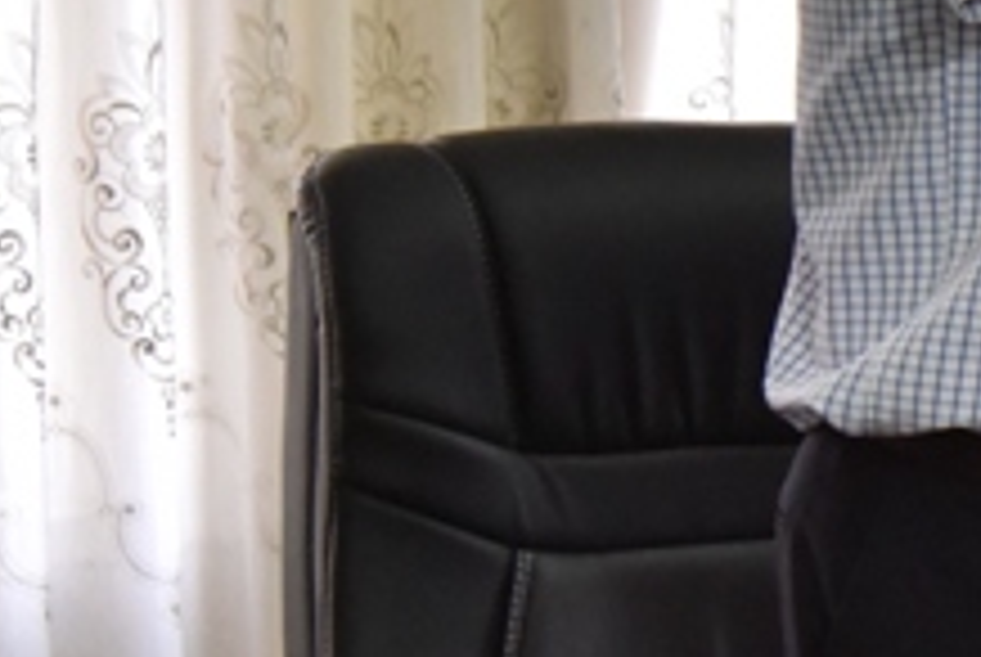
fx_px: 6658
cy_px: 268
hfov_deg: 8.0
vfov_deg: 5.6
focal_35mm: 244
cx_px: 1994
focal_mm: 52
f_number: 5
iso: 2500
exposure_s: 1/100
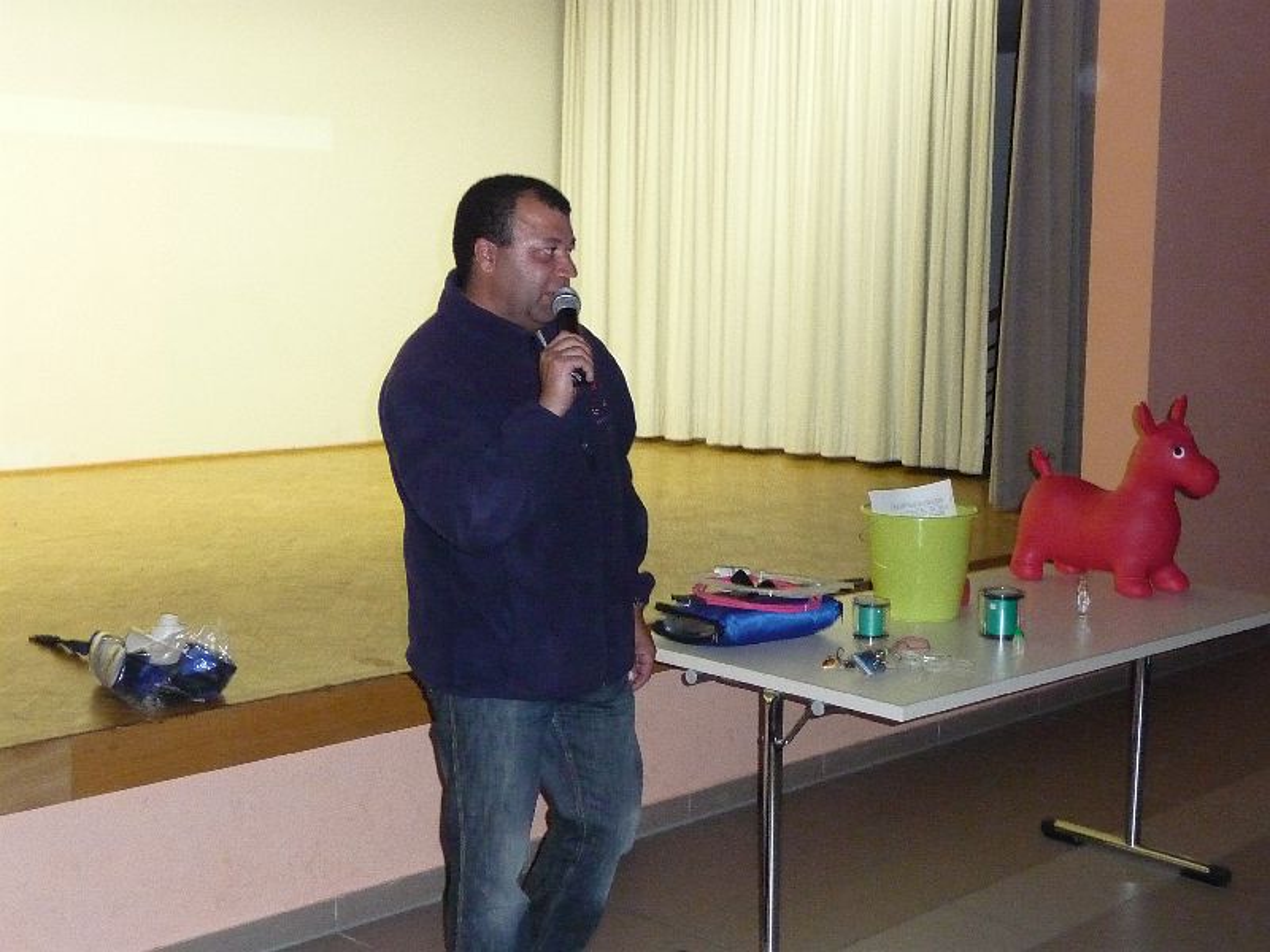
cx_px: 635
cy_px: 476
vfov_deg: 30.3
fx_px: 1761
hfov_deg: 39.7
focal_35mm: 48
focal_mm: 8
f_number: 4.2
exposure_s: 1/30
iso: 800
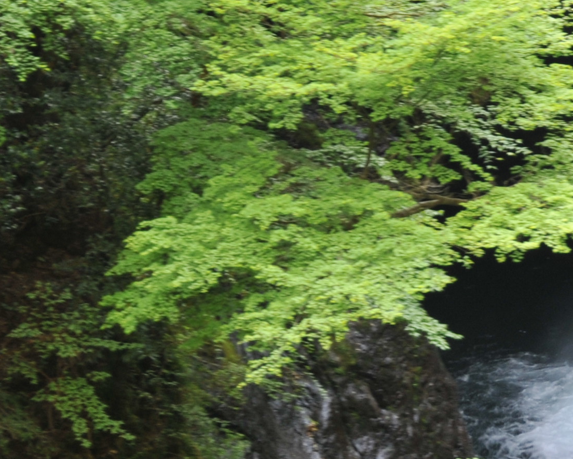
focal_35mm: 246
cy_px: -173
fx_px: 4168
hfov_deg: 7.9
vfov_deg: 6.2
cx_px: 454
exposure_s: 1/25
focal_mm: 45
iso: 200
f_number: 4.8
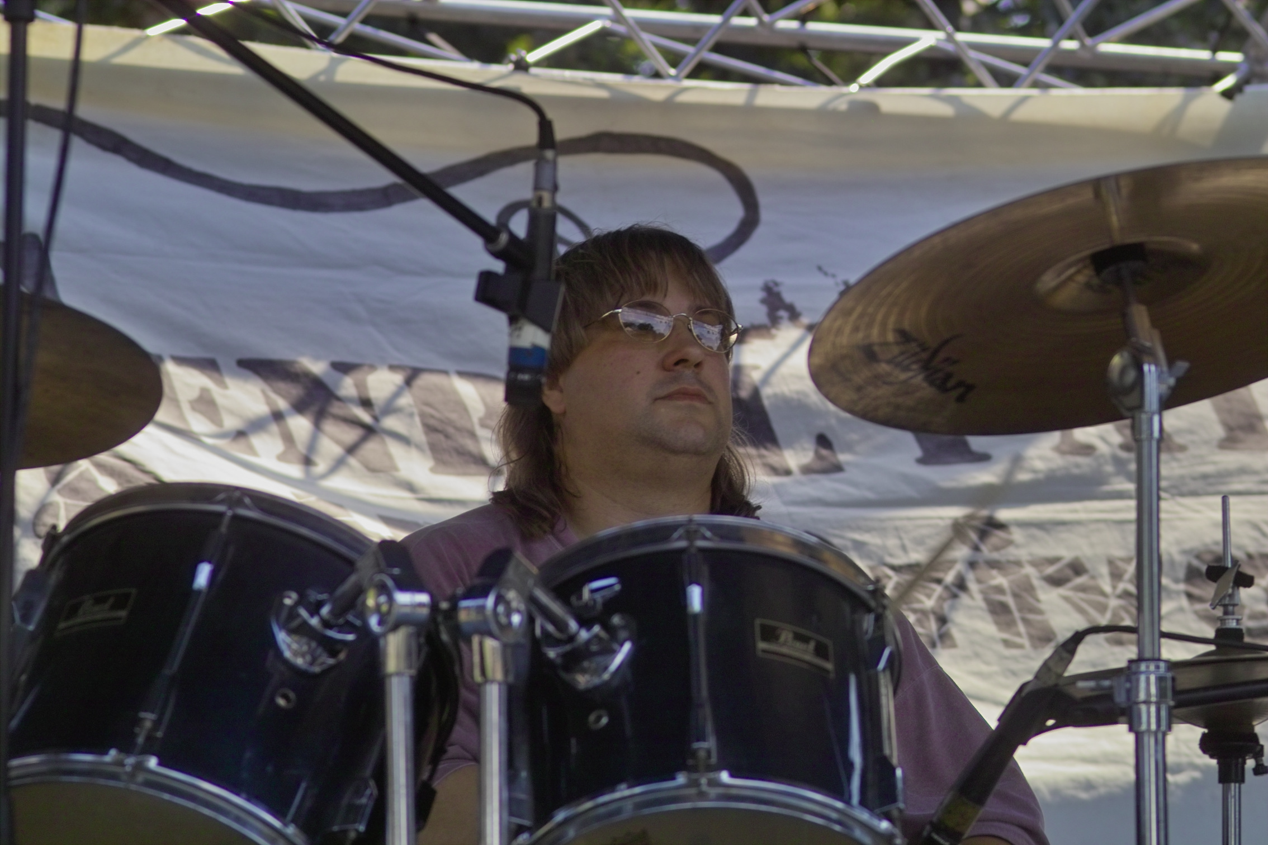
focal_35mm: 179
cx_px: 634
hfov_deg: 11.5
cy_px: 422
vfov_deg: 7.7
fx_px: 6304
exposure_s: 1/250
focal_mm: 105
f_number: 4.5
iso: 200
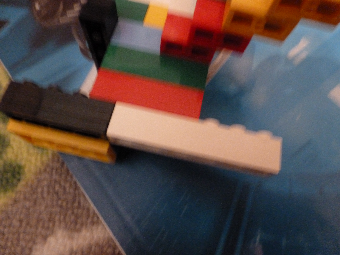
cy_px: 128
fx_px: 236
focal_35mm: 24
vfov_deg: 56.8
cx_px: 170
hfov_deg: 71.6
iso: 1000
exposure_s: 1/8
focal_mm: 4.3
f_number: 3.3
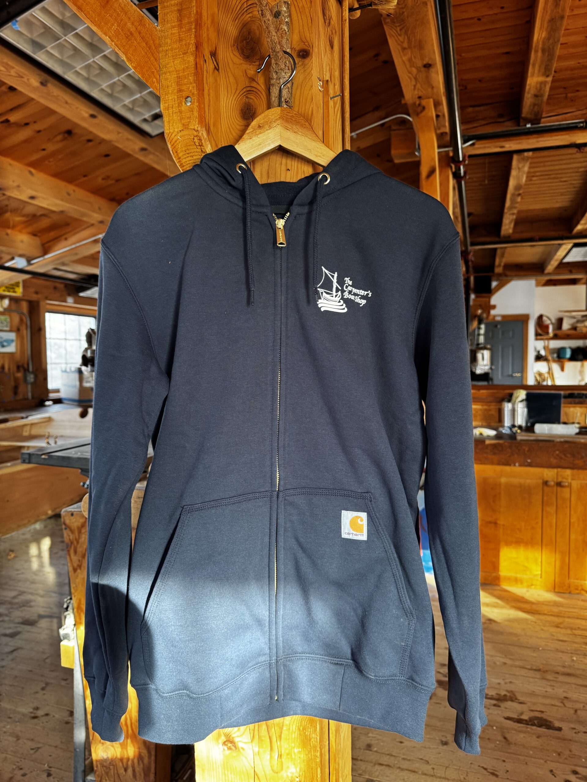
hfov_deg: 56.8
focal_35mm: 24
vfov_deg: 71.6
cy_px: 391
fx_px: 543
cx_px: 294
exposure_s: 1/60
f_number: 1.78
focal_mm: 6.76
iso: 250
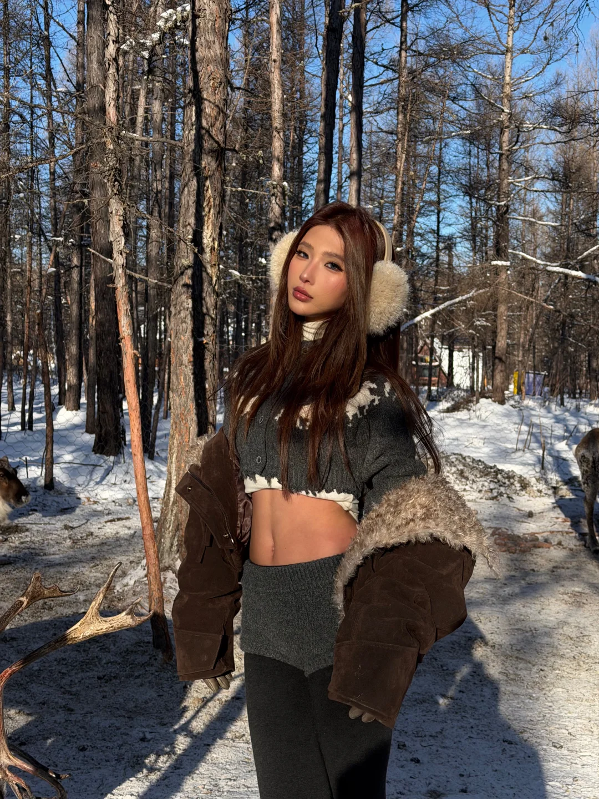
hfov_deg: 30.3
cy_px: 400
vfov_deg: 39.7
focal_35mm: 48
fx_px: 1107
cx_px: 300
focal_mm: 6.76
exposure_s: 1/3534
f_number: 1.78
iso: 64
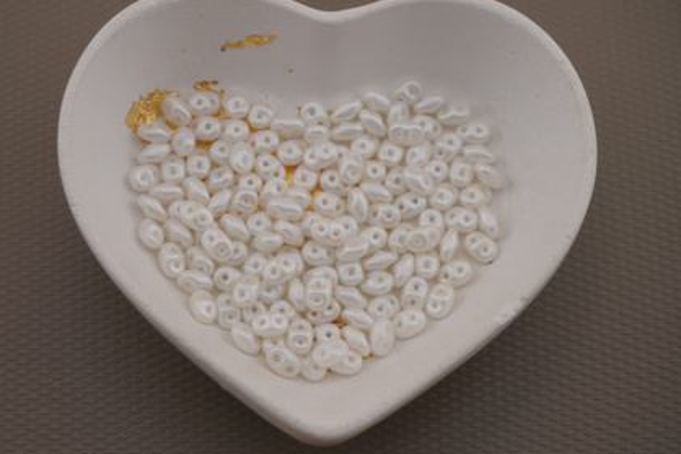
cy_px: 215
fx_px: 1343
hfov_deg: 28.4
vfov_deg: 19.2
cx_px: 324
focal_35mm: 71
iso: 100
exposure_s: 1/100
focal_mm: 44
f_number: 7.1
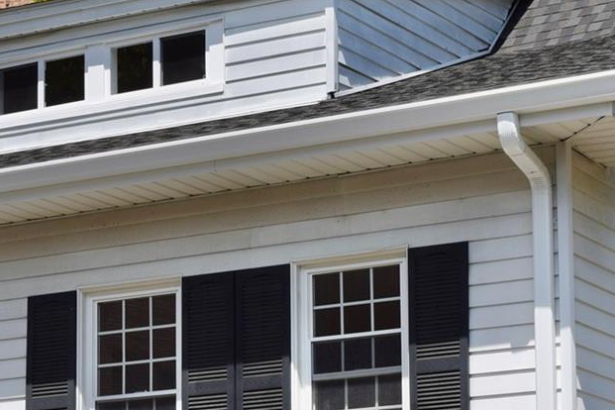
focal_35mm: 134
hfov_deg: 15.3
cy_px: 468
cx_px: 344
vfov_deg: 10.1
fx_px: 2283
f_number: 11
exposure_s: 1/500
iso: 200
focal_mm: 27
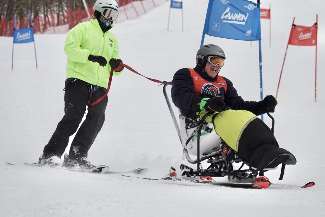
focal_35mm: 229
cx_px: 162
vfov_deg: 6.0
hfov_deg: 9.0
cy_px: 108
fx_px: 2068
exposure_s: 1/1000
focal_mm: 83.9
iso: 160
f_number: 4
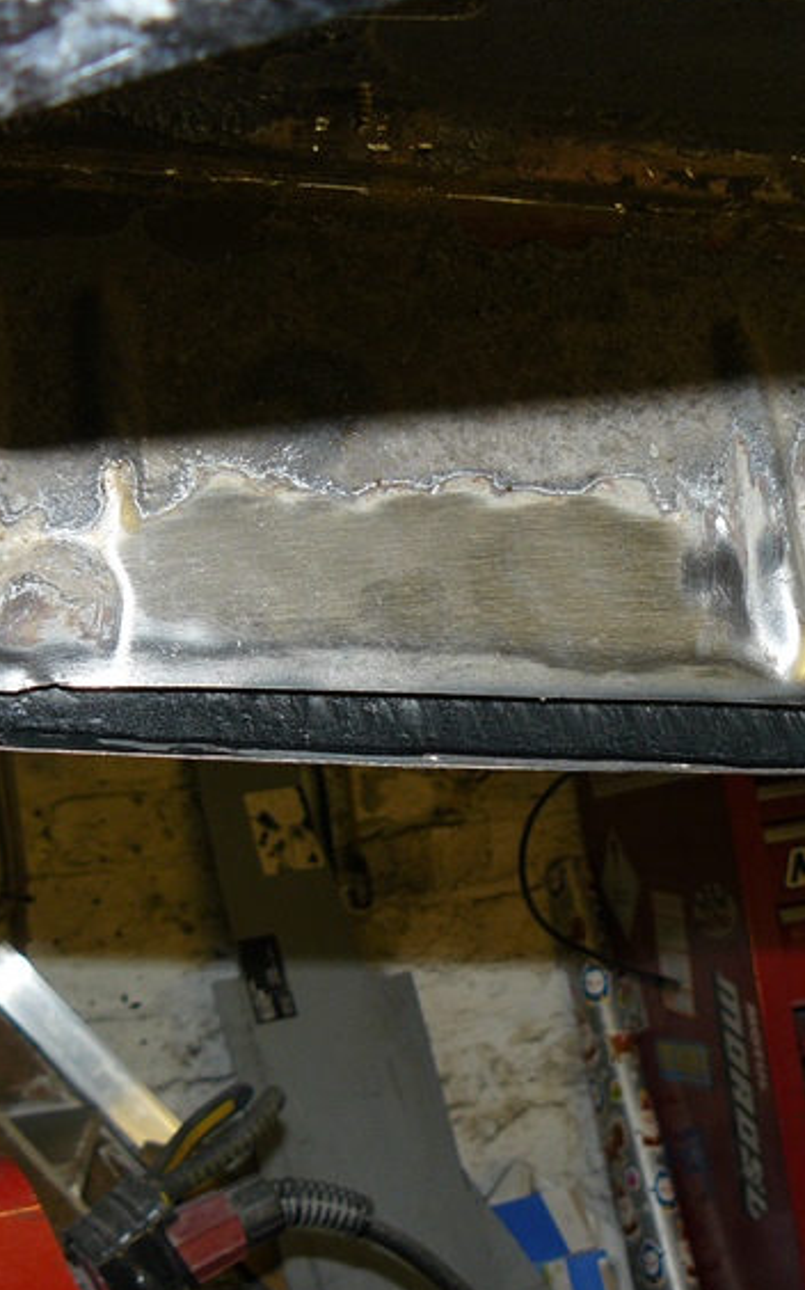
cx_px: 402
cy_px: 643
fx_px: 1827
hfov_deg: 24.8
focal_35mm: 52
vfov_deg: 38.9
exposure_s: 1/30
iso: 100
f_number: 2.8
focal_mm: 6
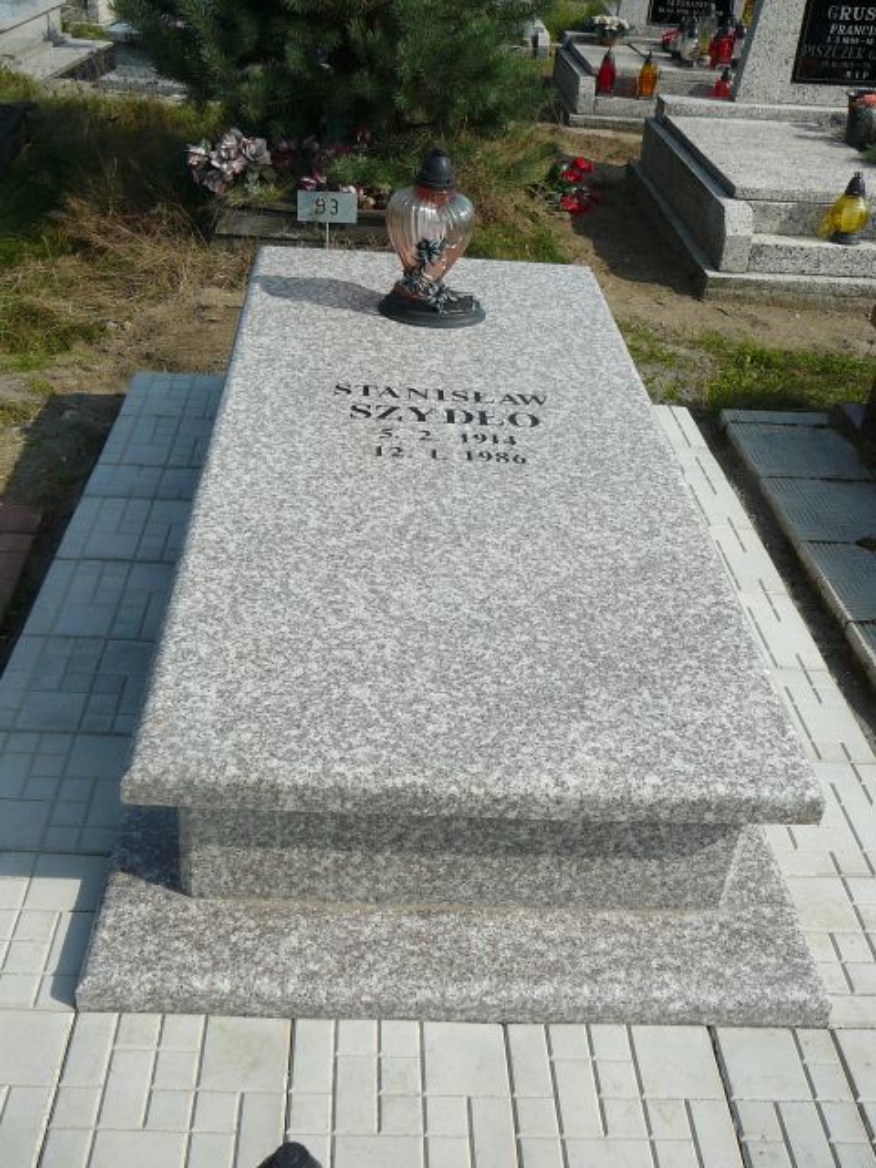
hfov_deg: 40.7
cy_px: 584
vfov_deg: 52.6
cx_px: 438
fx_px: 1181
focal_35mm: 35
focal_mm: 5.2
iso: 80
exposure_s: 1/640
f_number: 5
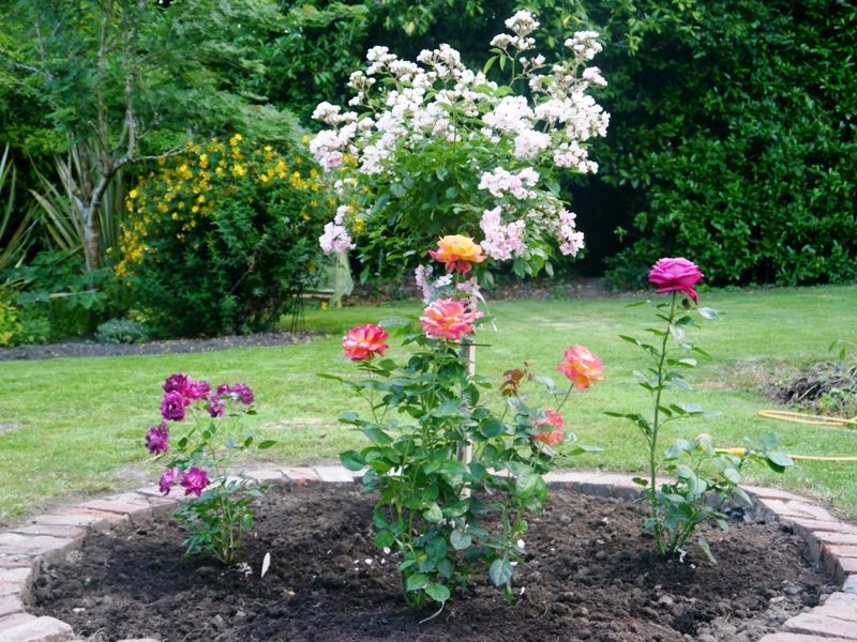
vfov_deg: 29.1
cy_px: 321
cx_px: 428
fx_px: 1238
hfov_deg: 38.2
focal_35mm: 50
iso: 400
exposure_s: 1/60
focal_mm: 25
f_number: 4.6
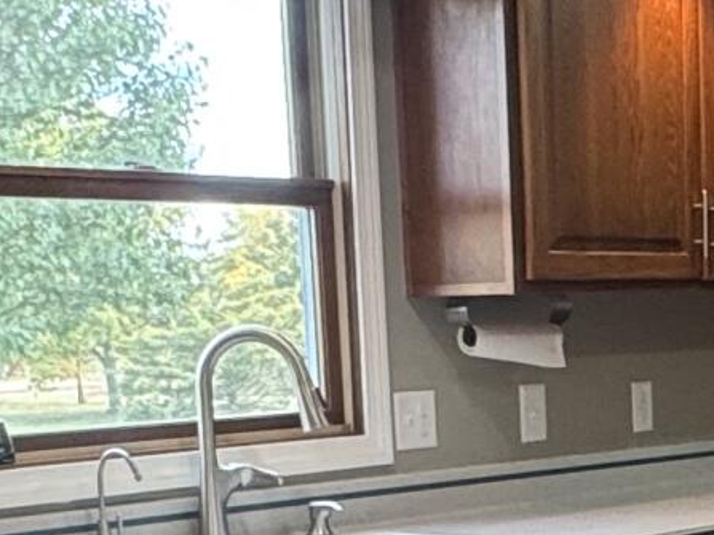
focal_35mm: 94
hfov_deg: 20.5
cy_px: 762
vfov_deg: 14.8
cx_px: 631
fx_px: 1938
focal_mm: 2.22
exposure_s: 1/60
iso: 200
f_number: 2.2
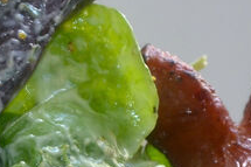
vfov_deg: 3.0
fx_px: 3203
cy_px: 189
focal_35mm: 460
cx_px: -238
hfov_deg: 4.4
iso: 250
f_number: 5.6
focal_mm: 55
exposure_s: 1/90
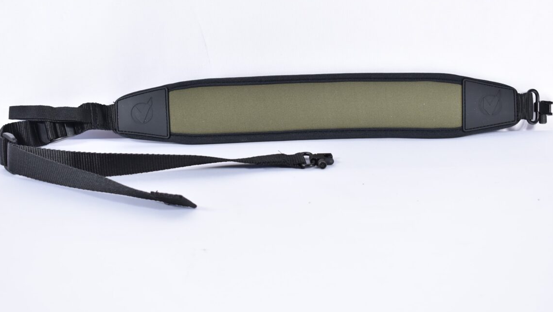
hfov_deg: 33.3
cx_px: 272
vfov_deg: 19.1
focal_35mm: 63
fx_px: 924
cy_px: 127
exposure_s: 1/40
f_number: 5
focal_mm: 38
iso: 640
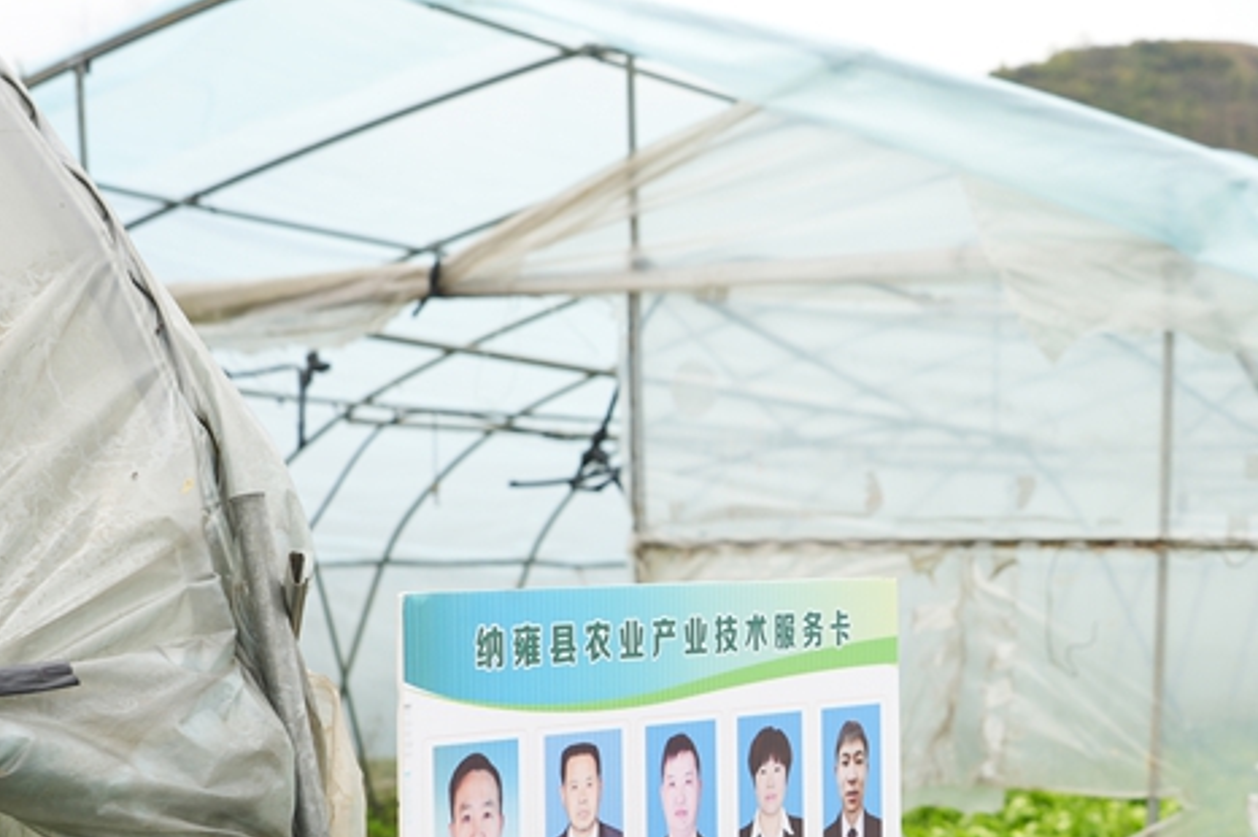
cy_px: 587
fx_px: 2759
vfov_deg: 17.2
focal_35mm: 79
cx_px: 983
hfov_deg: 25.3
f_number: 5.6
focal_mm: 46
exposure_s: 1/125
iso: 100
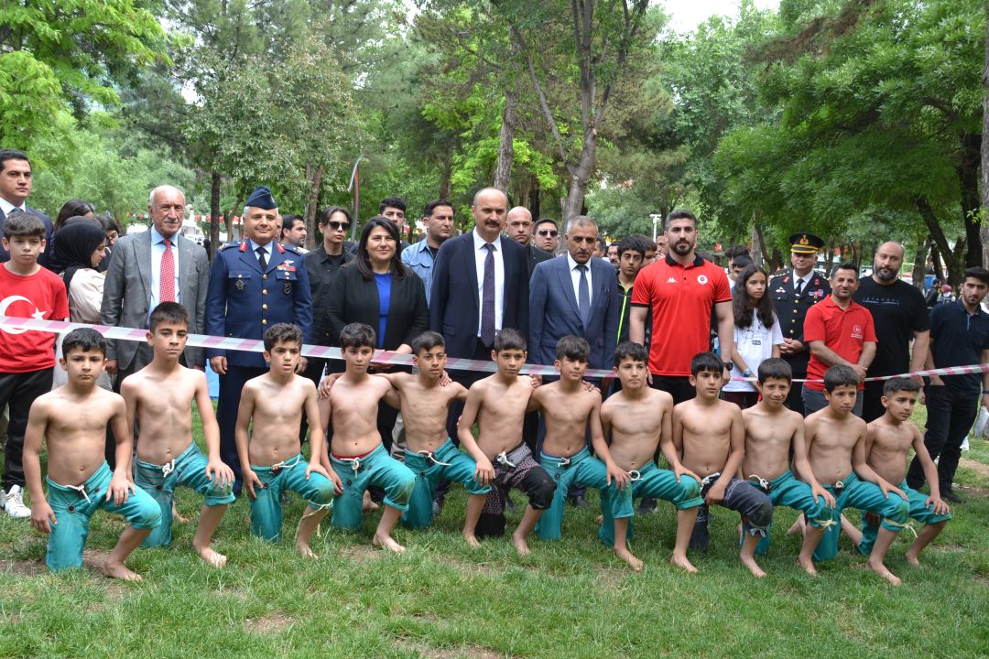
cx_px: 494
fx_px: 907
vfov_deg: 40.0
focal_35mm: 33
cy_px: 330
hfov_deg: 57.2
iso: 400
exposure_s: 1/125
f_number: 5.6
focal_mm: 22
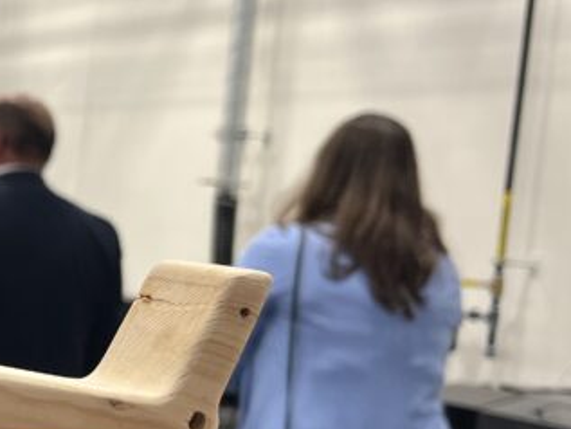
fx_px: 1386
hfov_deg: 20.3
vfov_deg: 17.6
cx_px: -259
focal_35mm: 84
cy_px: 245
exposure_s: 1/120
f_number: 1.6
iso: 100
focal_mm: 5.1
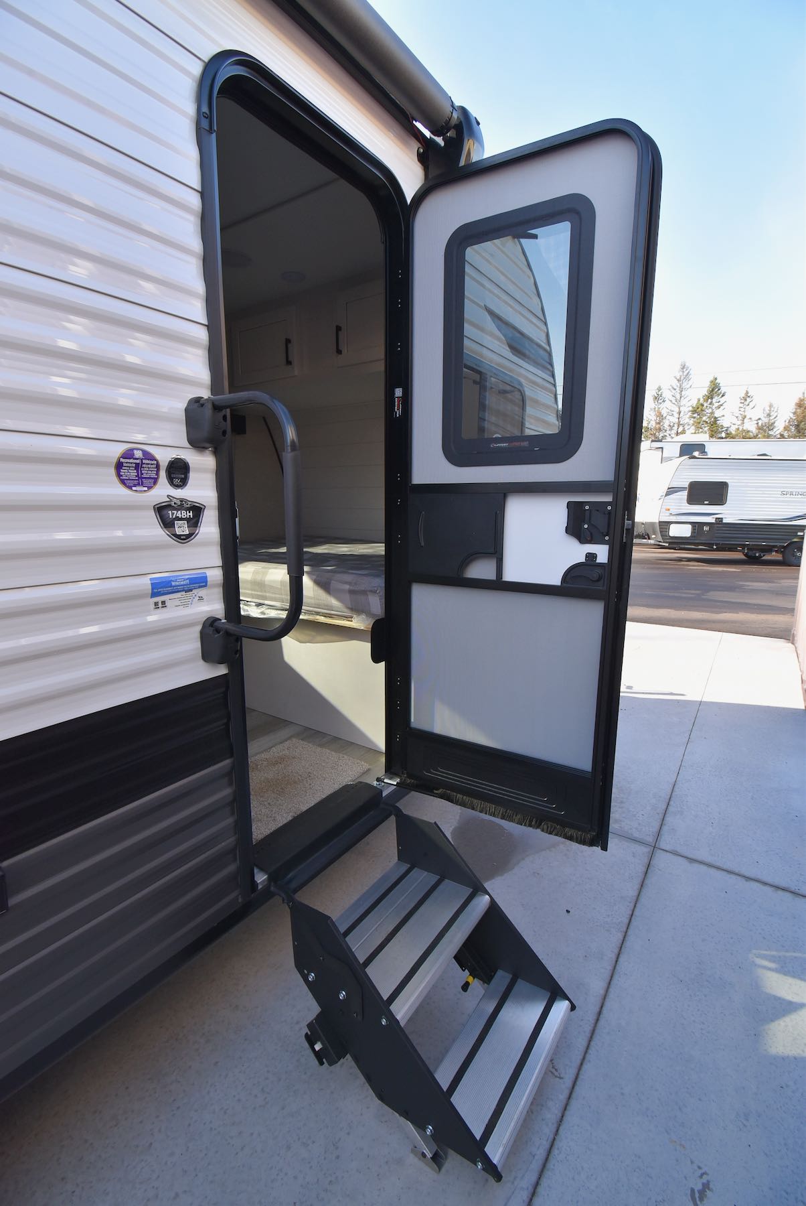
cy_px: 603
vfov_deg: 100.3
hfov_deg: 77.5
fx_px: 503
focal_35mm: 15
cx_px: 403
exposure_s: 1/200
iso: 400
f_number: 7.1
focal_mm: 10
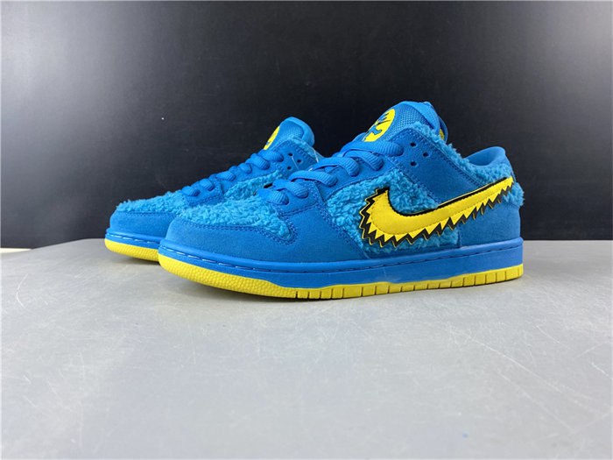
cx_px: 306
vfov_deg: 53.1
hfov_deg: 67.3
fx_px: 460
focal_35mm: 26
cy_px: 230
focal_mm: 4.25
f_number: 1.8
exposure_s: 1/100
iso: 100
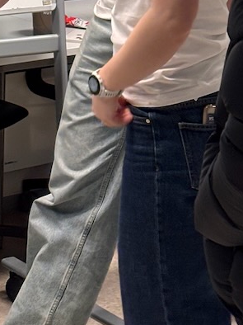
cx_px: -64
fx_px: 1584
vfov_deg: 11.3
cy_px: -147
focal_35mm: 169
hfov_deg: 8.7
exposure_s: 1/50
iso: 64
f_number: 1.6
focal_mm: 5.96
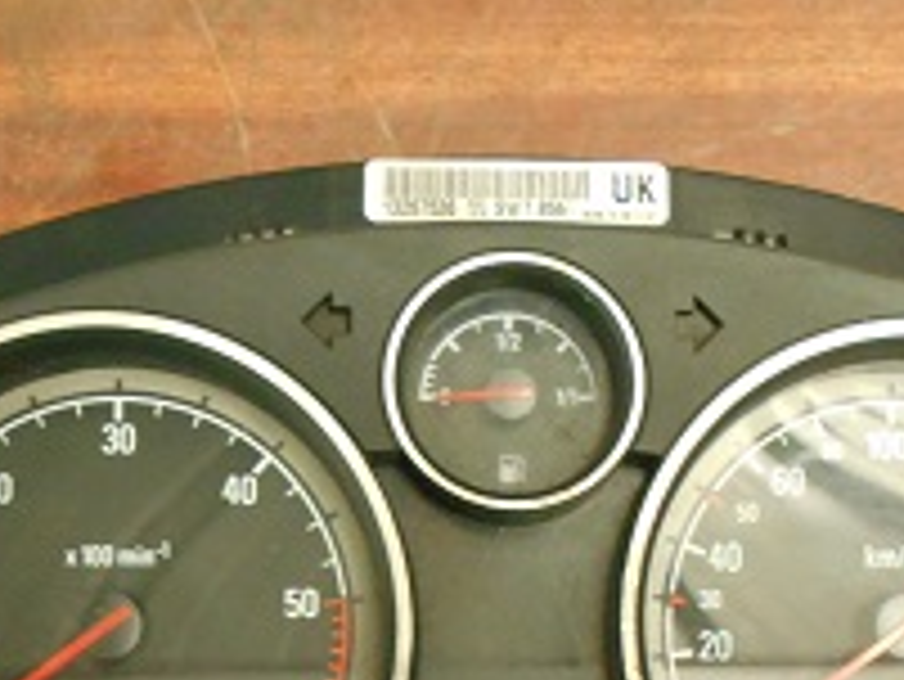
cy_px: 626
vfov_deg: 23.7
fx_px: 1568
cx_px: 472
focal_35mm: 60
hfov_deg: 32.2
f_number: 3.2
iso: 720
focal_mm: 4.6
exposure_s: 1/25
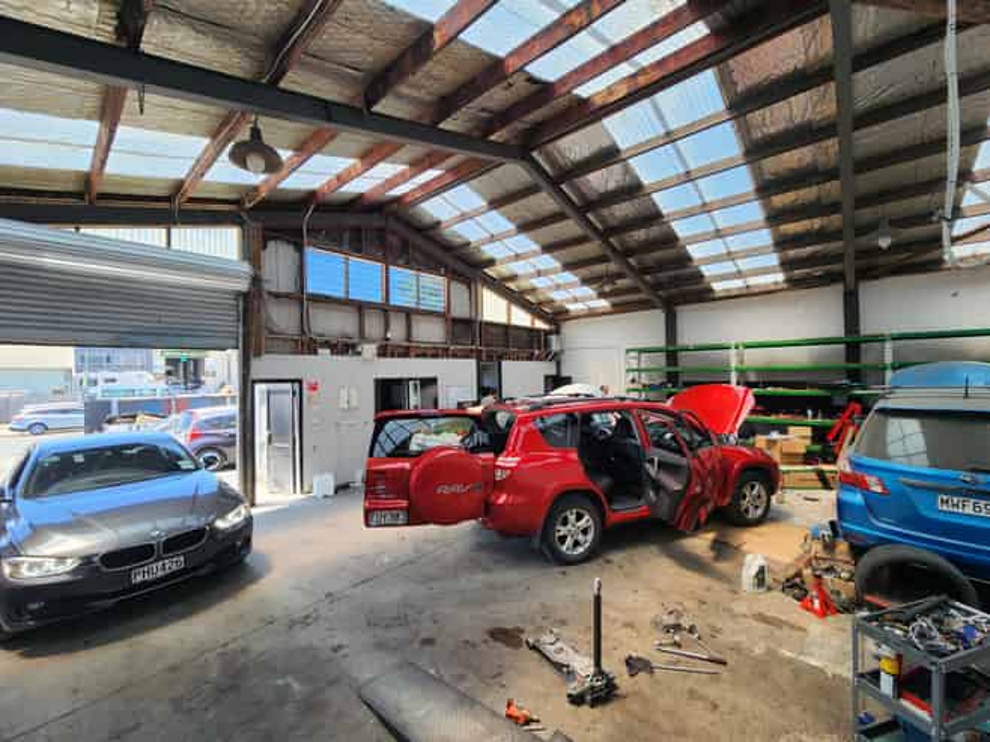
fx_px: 372
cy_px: 371
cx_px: 495
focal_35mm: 13
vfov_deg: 89.9
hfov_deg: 106.2
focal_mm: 2.2
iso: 50
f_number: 2.2
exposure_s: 1/124
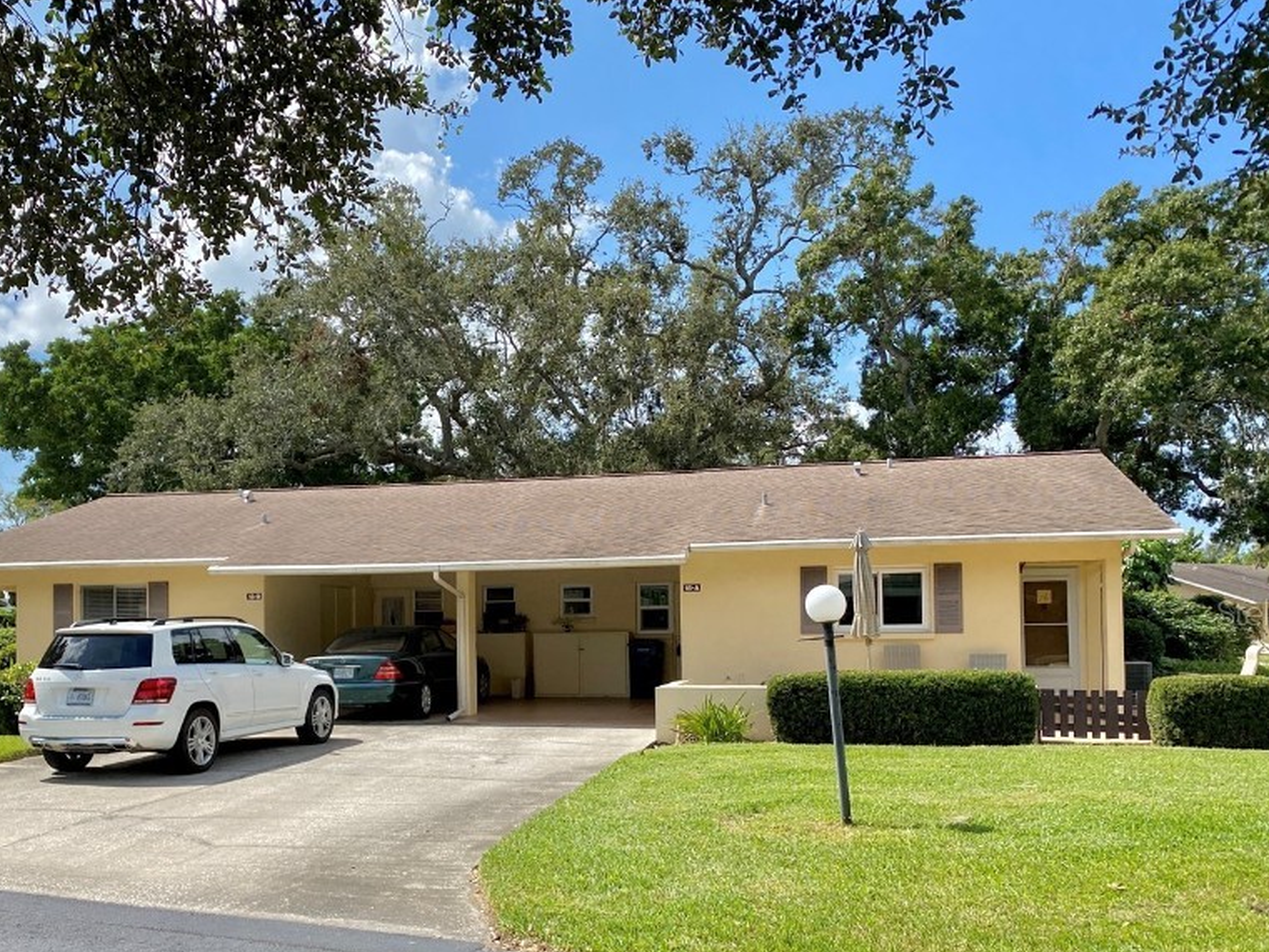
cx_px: 520
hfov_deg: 52.3
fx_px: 1283
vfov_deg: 40.3
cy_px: 612
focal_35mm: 35
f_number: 1.8
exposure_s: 1/2358
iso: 32
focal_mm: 4.25
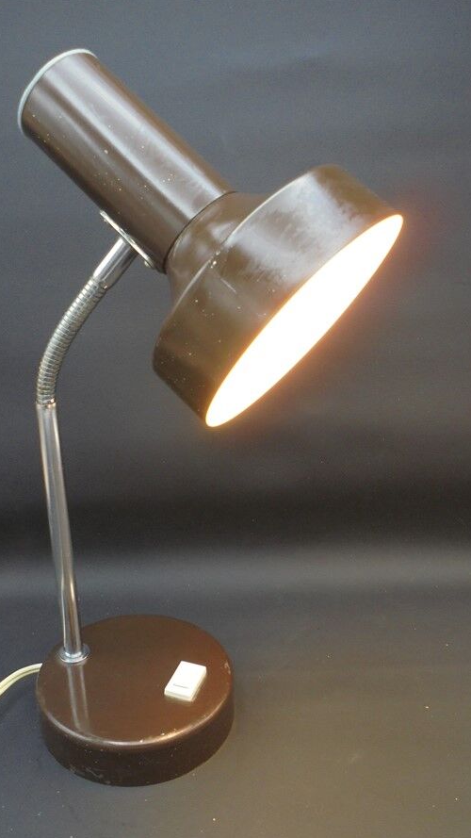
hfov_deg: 36.5
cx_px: 177
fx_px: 711
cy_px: 420
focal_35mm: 32
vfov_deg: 61.0
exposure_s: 1/30
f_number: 3.7
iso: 250
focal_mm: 5.3
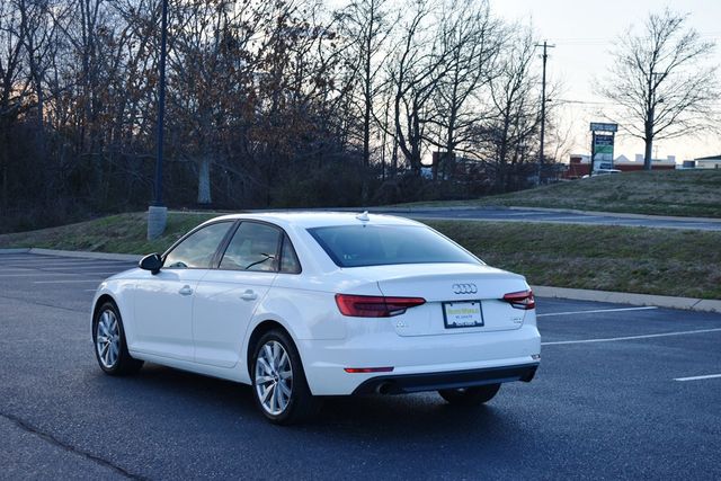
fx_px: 1202
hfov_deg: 33.4
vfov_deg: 22.6
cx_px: 360
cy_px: 240
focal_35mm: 60
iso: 200
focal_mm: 40
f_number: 6.3
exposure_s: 1/250
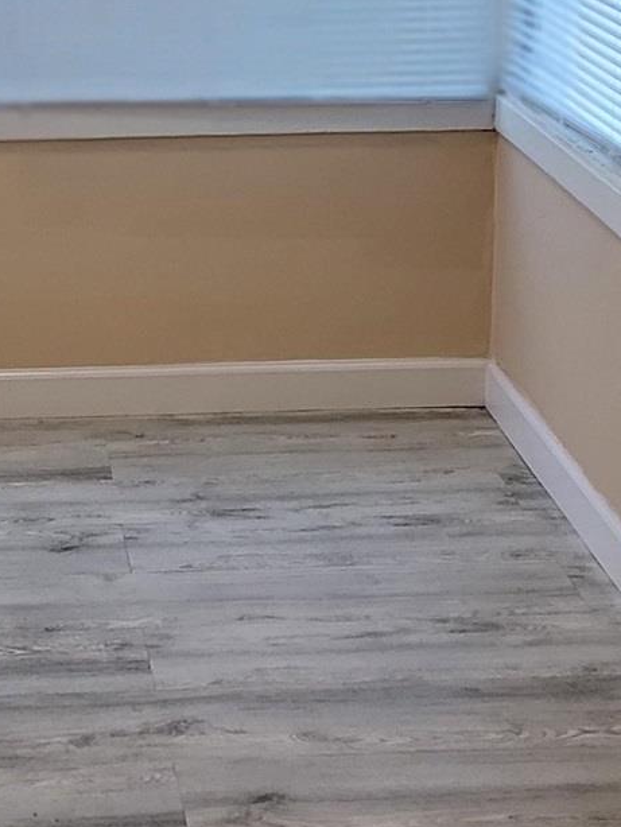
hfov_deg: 16.2
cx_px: 71
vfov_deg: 21.6
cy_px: 207
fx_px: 2151
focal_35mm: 90
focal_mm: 6.7
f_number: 1.8
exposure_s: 1/120
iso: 200
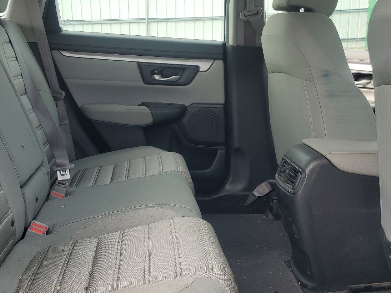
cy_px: 147
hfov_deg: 48.2
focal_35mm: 38
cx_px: 131
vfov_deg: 37.7
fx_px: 429
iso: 50
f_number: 1.5
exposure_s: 1/435
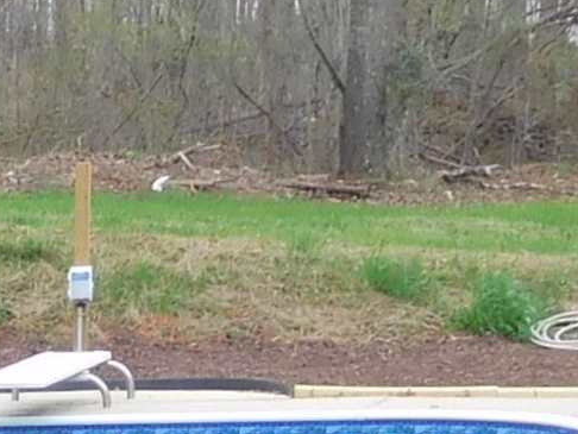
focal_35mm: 158
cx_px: -639
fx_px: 2640
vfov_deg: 8.8
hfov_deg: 11.1
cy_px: 887
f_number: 3.4
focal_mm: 4.5
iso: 125
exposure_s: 1/60
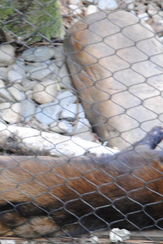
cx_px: -10
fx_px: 4152
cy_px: 144
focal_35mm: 611
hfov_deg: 2.2
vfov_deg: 3.4
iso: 400
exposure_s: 1/50
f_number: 5
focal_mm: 155
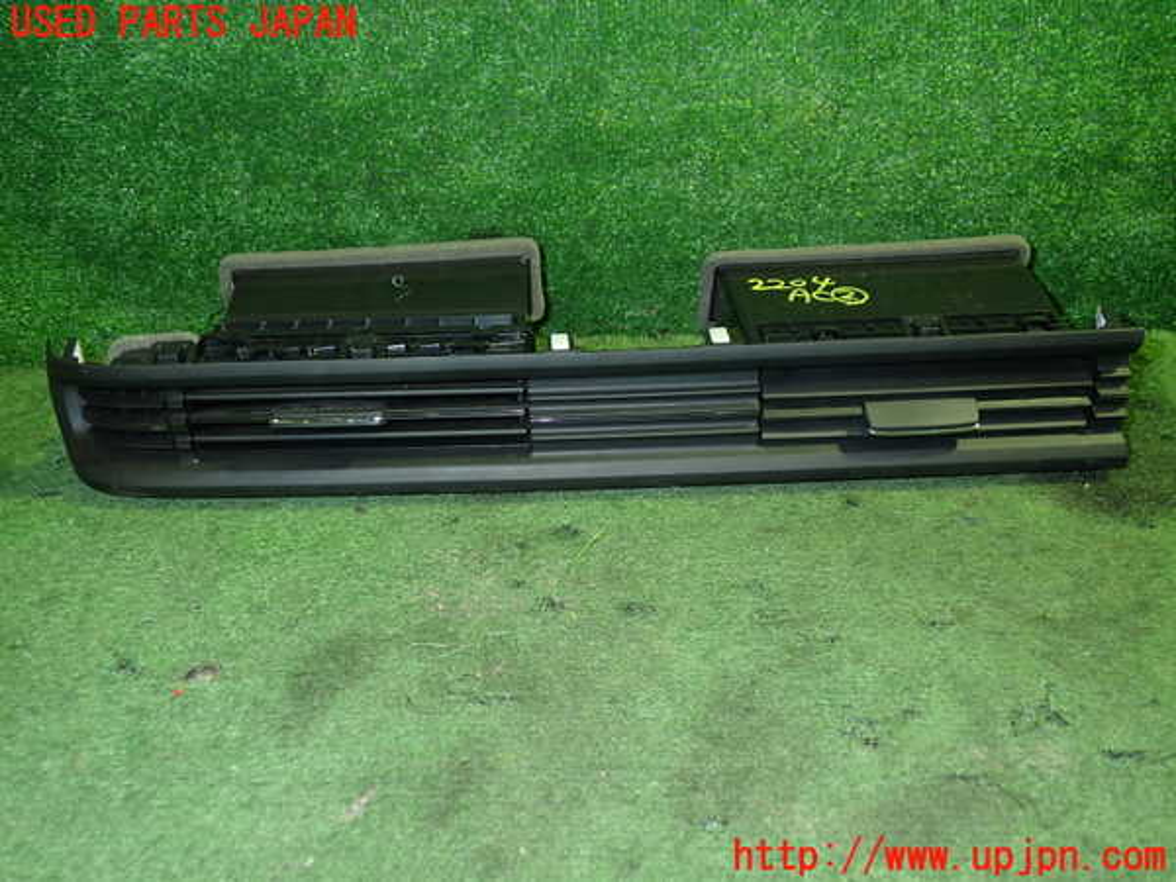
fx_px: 1087
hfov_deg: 56.8
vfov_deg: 44.2
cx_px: 588
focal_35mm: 32
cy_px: 441
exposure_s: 1/30
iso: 200
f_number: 2.4
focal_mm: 5.79
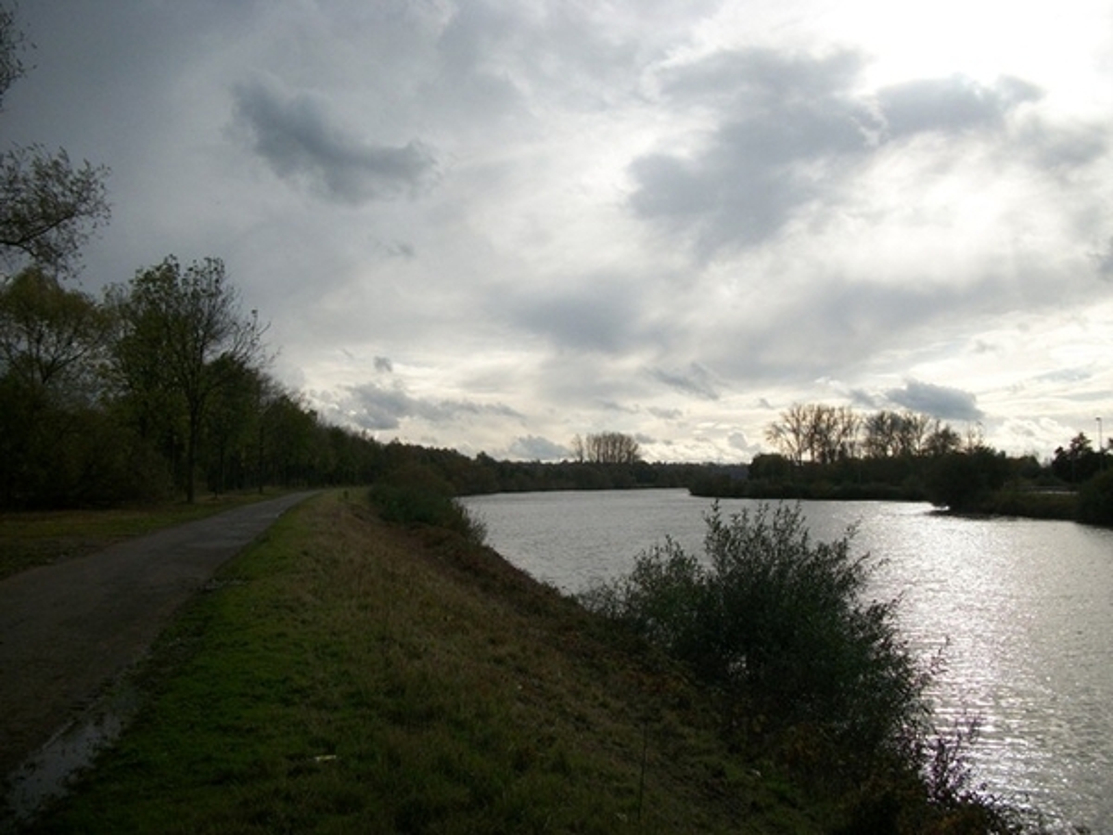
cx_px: 556
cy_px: 418
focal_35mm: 32
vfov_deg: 44.2
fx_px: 1029
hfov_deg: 56.8
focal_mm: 5.7
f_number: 8.8
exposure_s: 1/320
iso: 80
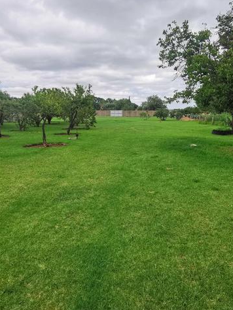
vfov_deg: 65.2
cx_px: 124
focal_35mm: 27
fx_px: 242
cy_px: 141
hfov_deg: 51.4
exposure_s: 1/590
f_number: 2.2
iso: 50
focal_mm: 2.35
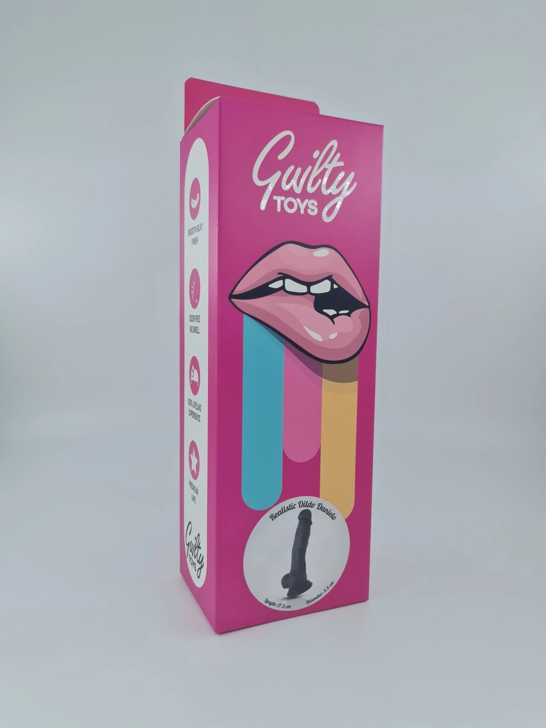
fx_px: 526
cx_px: 273
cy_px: 364
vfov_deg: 69.4
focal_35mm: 25
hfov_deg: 54.9
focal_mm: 7
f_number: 1.8
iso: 50
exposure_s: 1/331
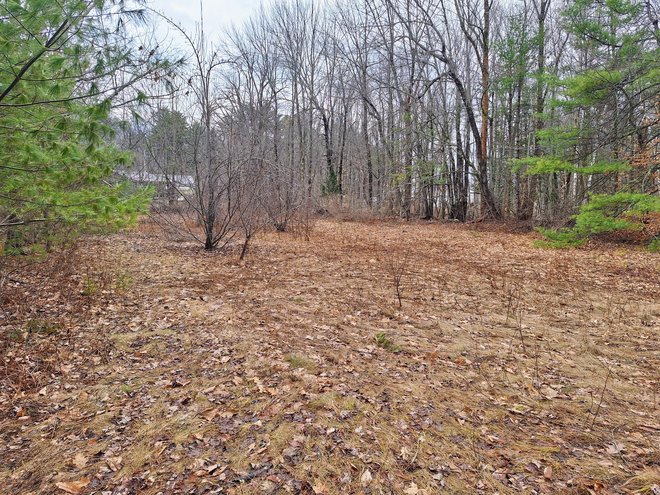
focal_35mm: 23
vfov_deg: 58.9
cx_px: 330
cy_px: 248
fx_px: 439
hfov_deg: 73.9
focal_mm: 5.54
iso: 40
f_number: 1.8
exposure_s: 1/1462
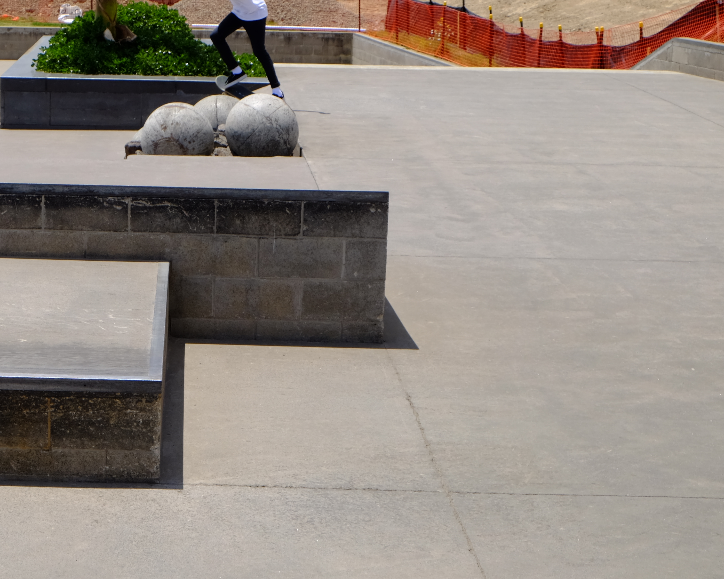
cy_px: 171
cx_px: 123
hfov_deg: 24.3
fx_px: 1650
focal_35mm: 77
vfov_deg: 19.8
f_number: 9
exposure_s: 1/420
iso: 200
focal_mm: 31.5
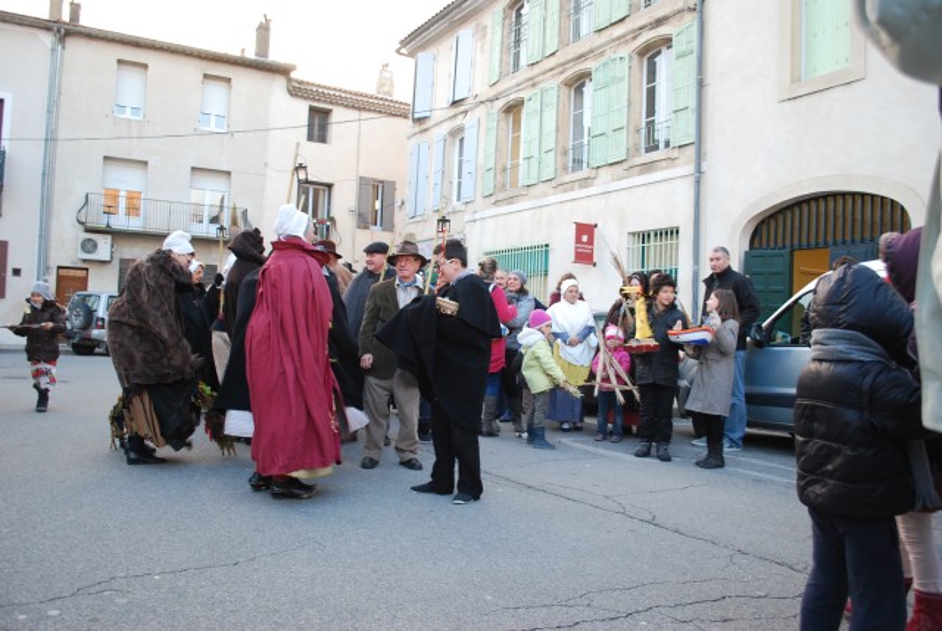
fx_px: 708
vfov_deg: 48.1
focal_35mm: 27
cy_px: 316
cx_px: 471
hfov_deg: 67.3
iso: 320
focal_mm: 18
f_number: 3.8
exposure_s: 1/30
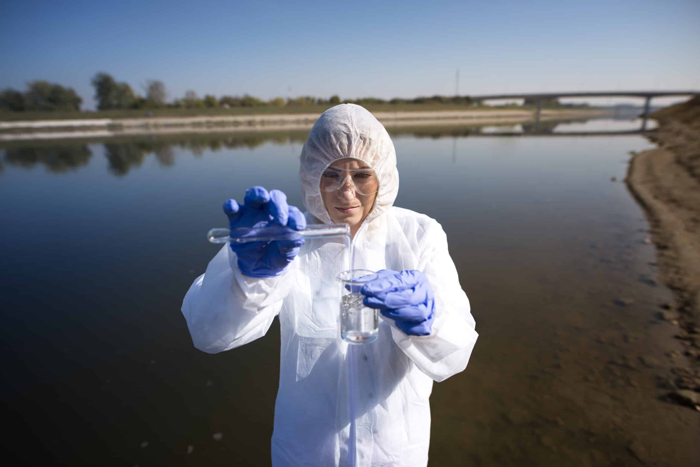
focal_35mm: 20
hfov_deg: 84.0
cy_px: 234
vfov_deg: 62.0
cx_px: 350
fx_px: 389
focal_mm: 20
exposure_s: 1/8000
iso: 250
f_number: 2.8
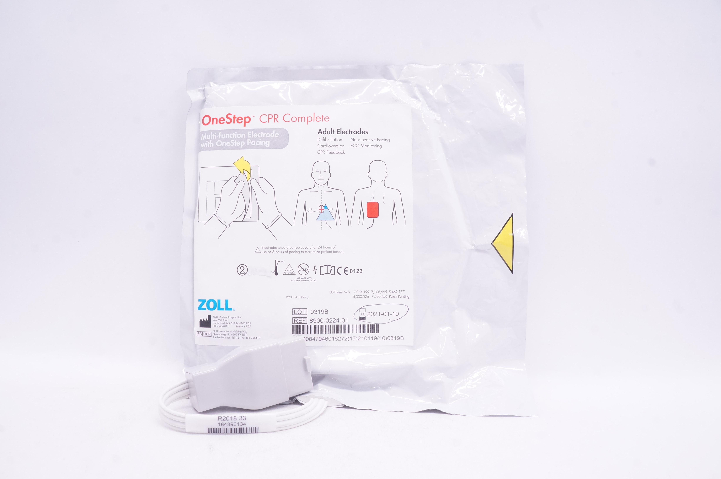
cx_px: 360
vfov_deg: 47.8
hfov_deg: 67.4
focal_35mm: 27
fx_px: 540
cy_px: 240
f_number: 13
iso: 800
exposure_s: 1/20
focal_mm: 18
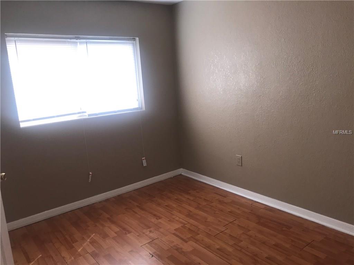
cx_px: 177
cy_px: 132
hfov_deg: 63.4
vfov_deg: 49.7
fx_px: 286
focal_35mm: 28
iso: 32
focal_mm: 3.99
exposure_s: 1/90
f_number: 1.8
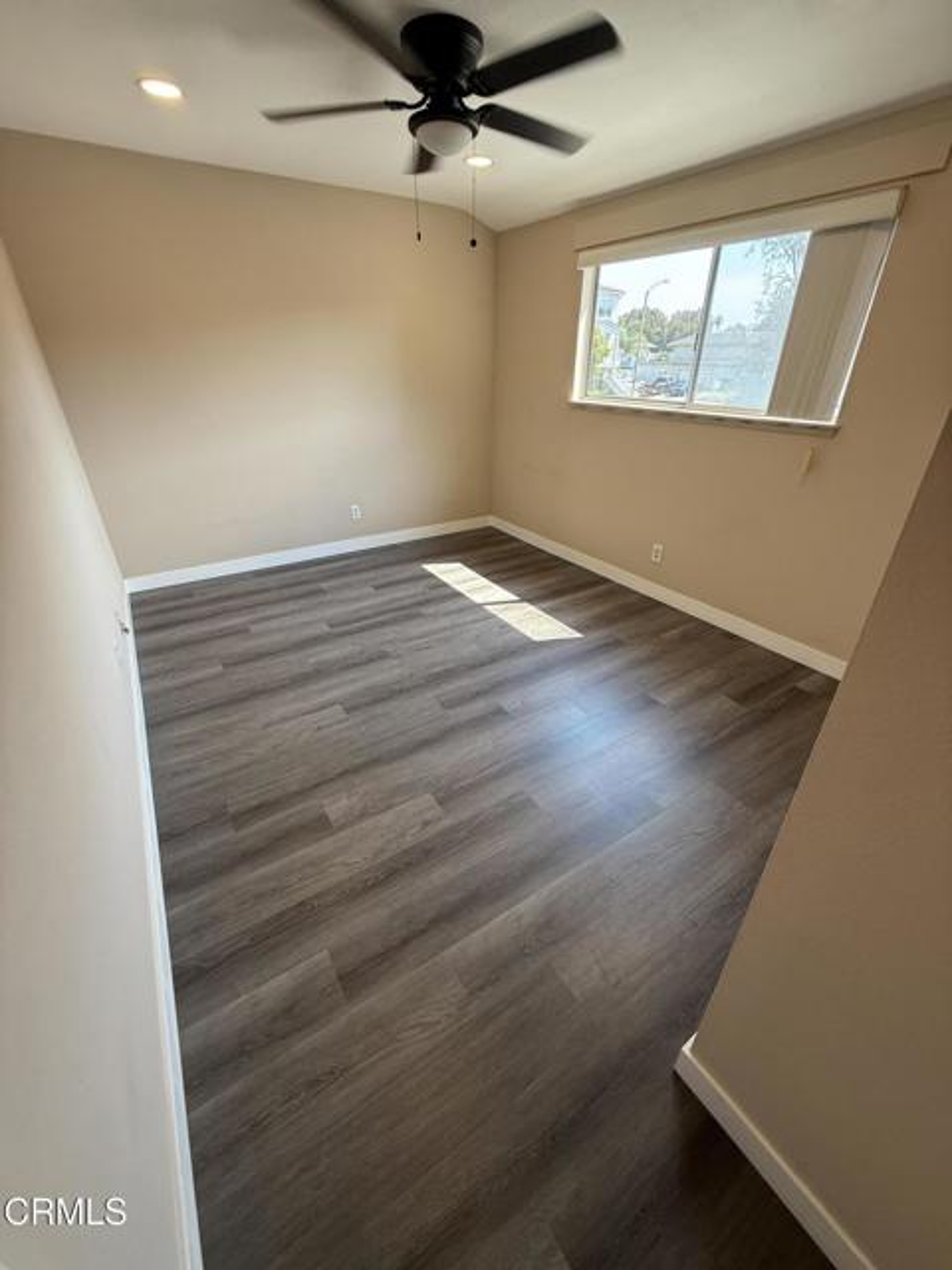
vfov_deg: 102.1
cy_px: 635
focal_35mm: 14
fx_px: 513
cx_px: 476
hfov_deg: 85.7
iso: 80
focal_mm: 2.22
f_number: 2.2
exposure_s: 1/120
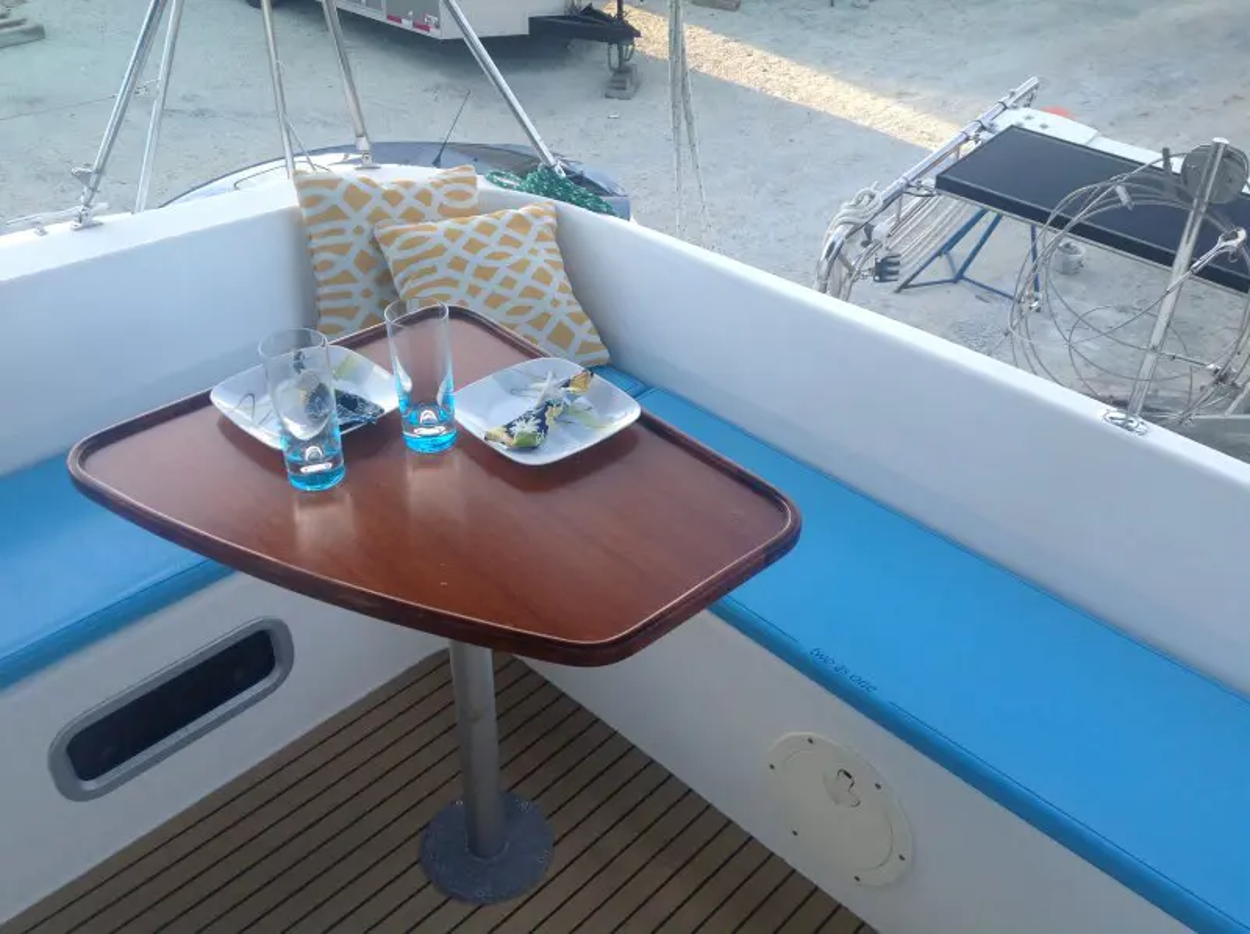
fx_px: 1262
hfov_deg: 52.7
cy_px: 467
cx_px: 625
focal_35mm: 35
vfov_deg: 40.6
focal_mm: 4.28
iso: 50
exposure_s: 1/170
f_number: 2.4
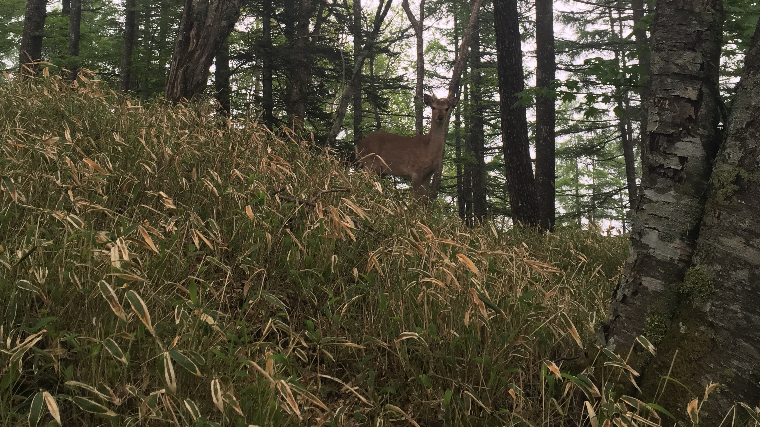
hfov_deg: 45.5
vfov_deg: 25.5
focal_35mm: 45
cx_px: 372
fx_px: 907
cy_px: 23
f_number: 2.2
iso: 40
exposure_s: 1/120
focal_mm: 4.15
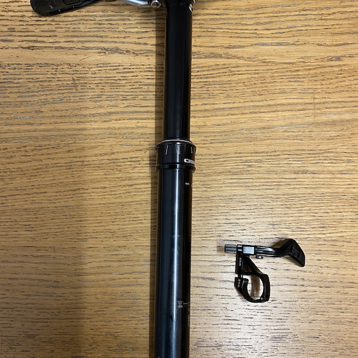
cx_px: 179
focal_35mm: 31
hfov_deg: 52.5
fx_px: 363
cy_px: 216
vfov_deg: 52.2
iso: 250
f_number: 1.8
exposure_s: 1/50
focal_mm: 4.25
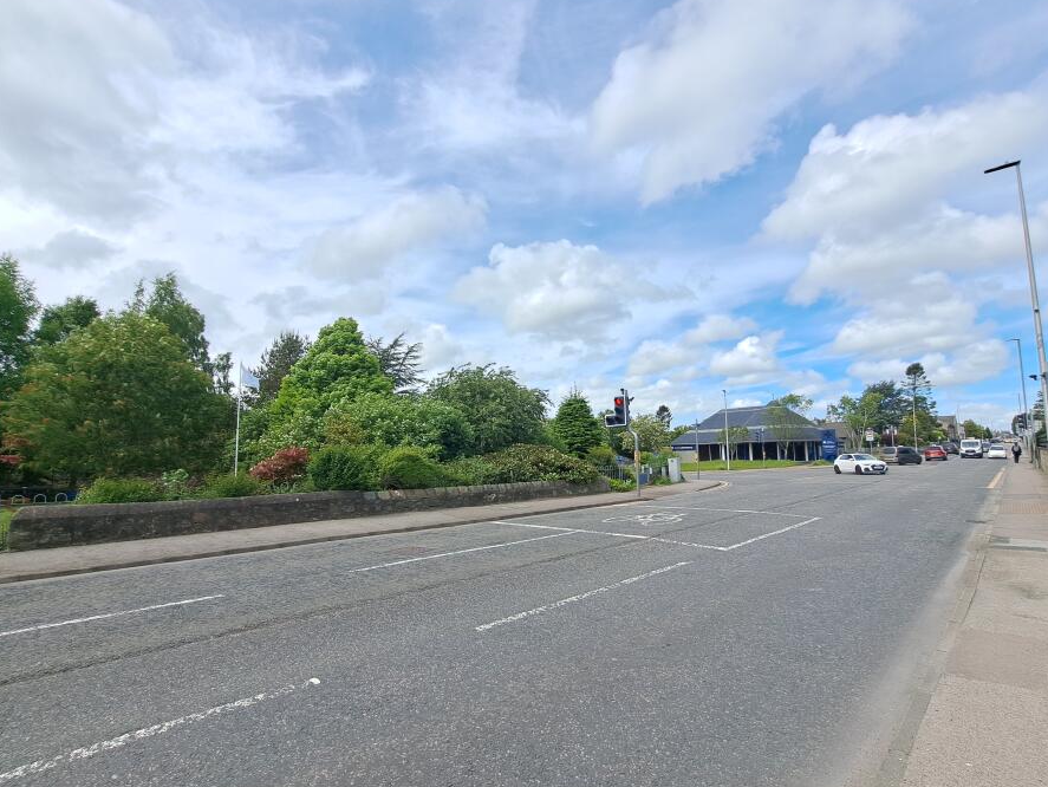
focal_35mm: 15
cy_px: 418
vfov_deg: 81.7
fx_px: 454
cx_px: 521
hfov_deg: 98.1
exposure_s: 1/1497
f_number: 2.2
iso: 50
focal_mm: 1.74
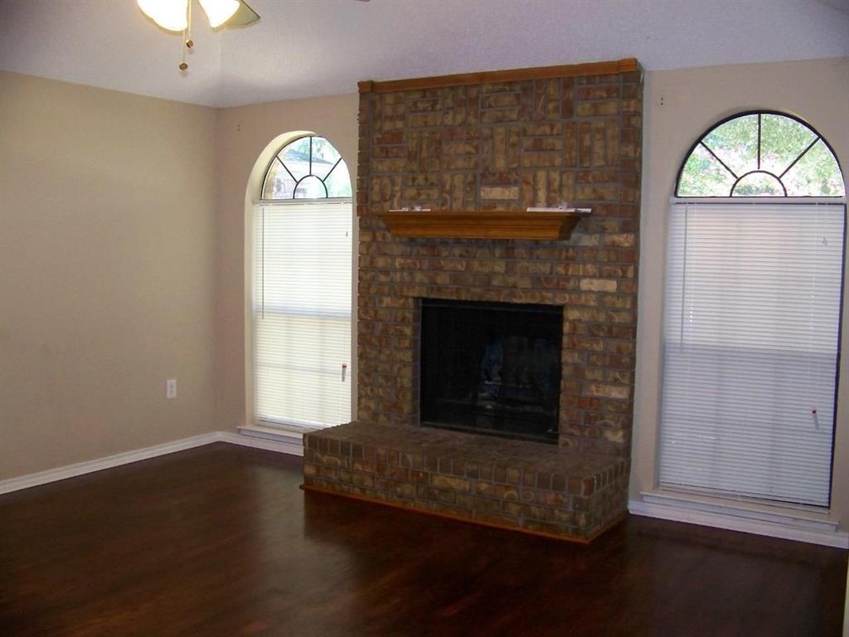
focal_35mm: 36
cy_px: 318
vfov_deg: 39.7
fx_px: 883
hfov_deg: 51.4
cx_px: 424
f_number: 2.8
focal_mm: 5.85
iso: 200
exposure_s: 1/30
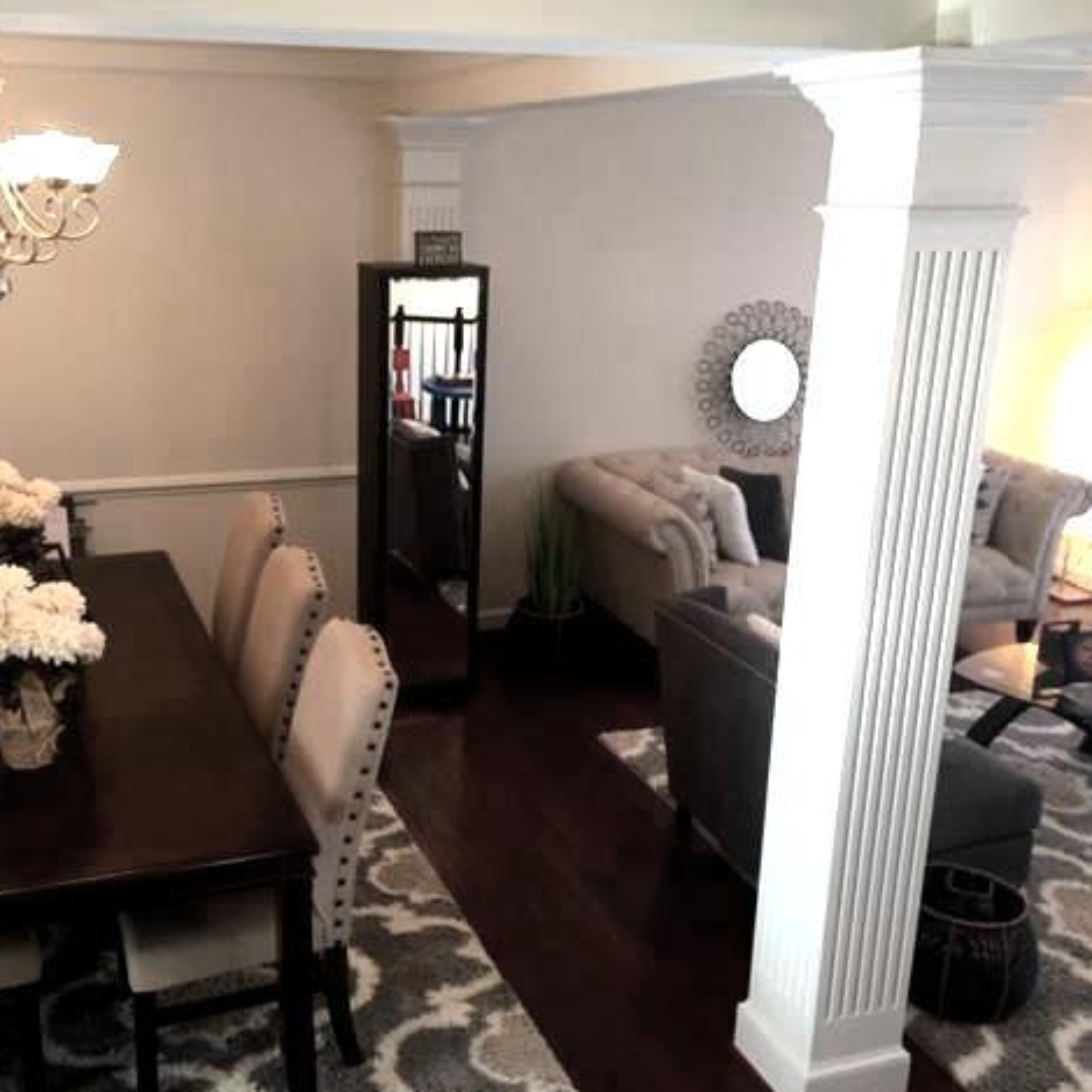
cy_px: 549
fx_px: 1249
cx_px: 393
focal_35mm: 35
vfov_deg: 47.2
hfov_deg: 46.7
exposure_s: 1/30
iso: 50
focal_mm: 4.15
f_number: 2.2
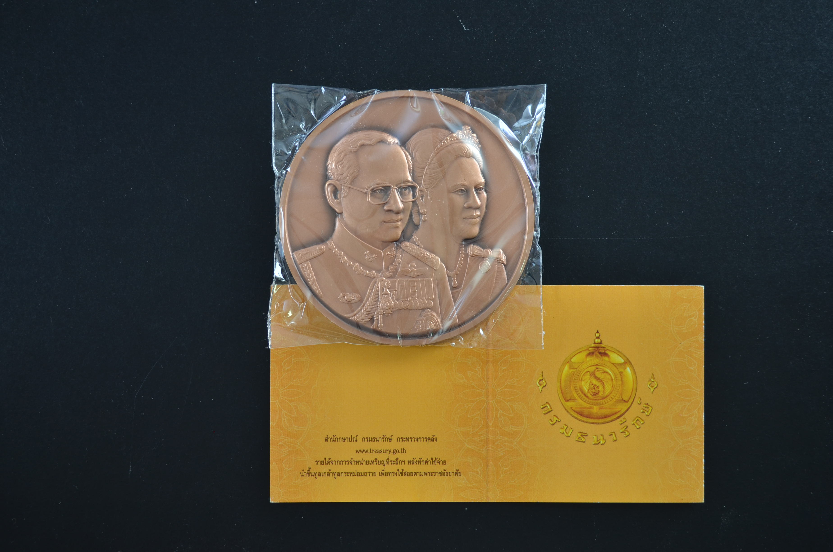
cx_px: 416
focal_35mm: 52
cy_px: 276
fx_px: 1212
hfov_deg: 37.9
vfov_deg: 25.6
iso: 160
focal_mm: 35
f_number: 5
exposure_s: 1/8
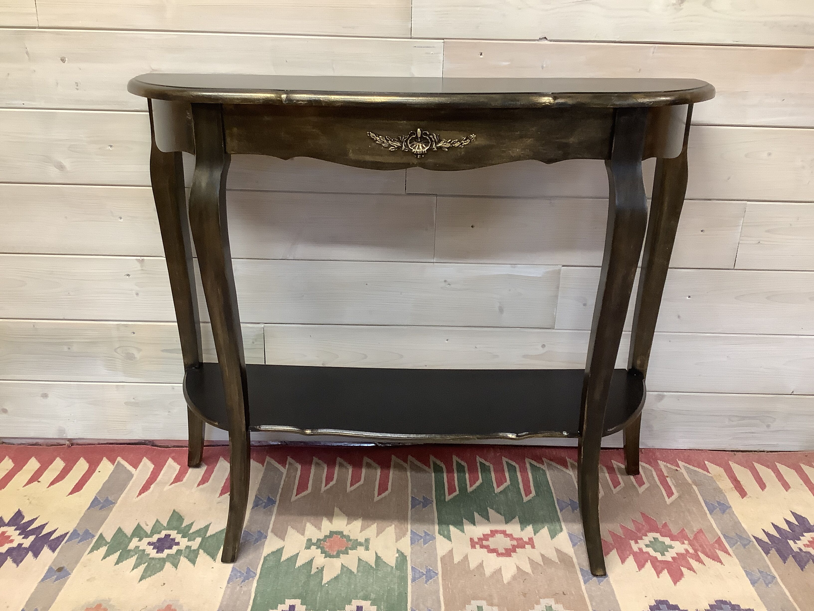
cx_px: 407
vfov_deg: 45.4
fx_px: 729
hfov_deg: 58.4
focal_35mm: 31
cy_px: 306
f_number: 2.4
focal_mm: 3.3
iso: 200
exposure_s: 1/50
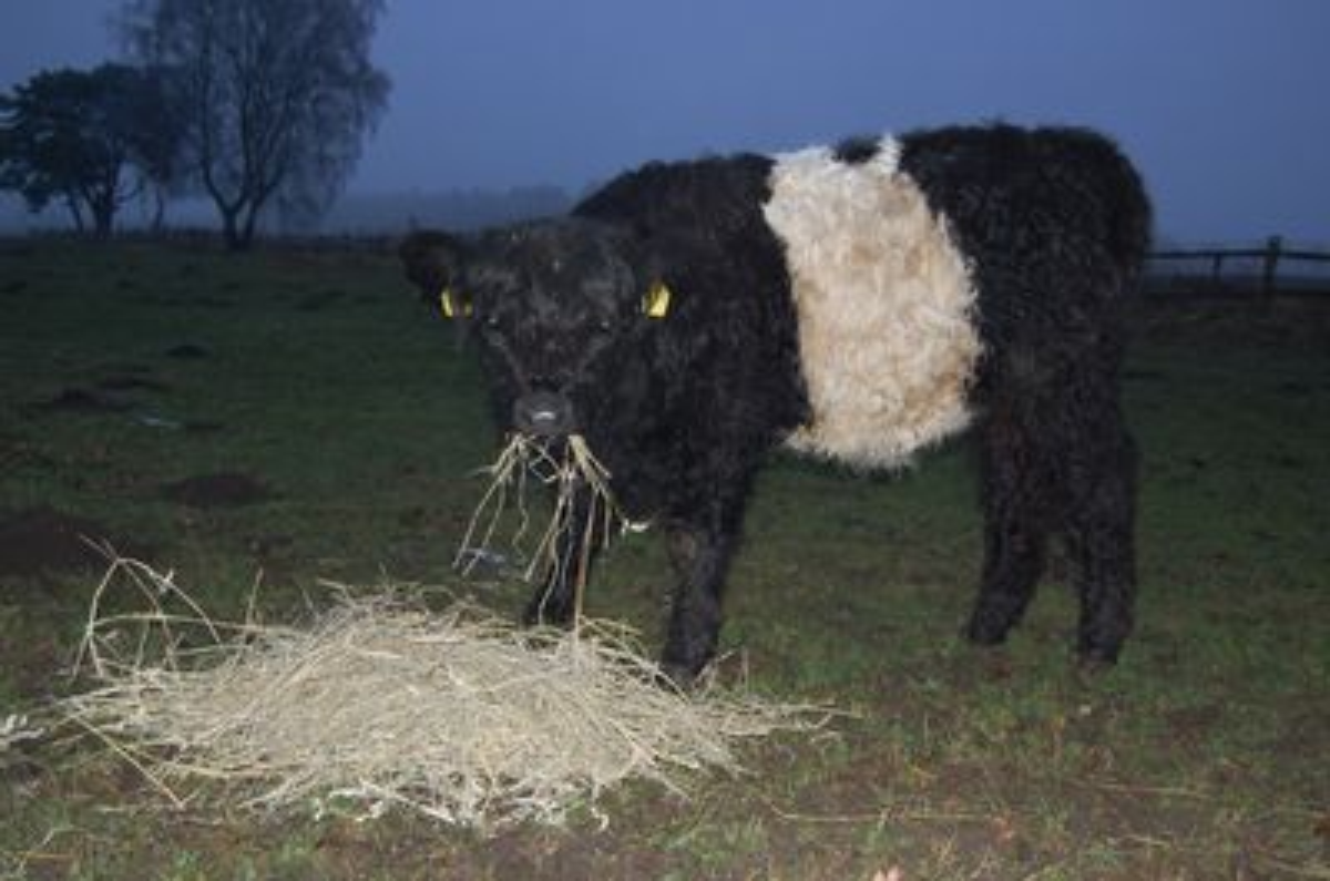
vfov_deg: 29.7
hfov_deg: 43.7
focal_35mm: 45
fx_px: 1659
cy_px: 440
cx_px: 665
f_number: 4.2
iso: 400
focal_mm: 30
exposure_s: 1/60
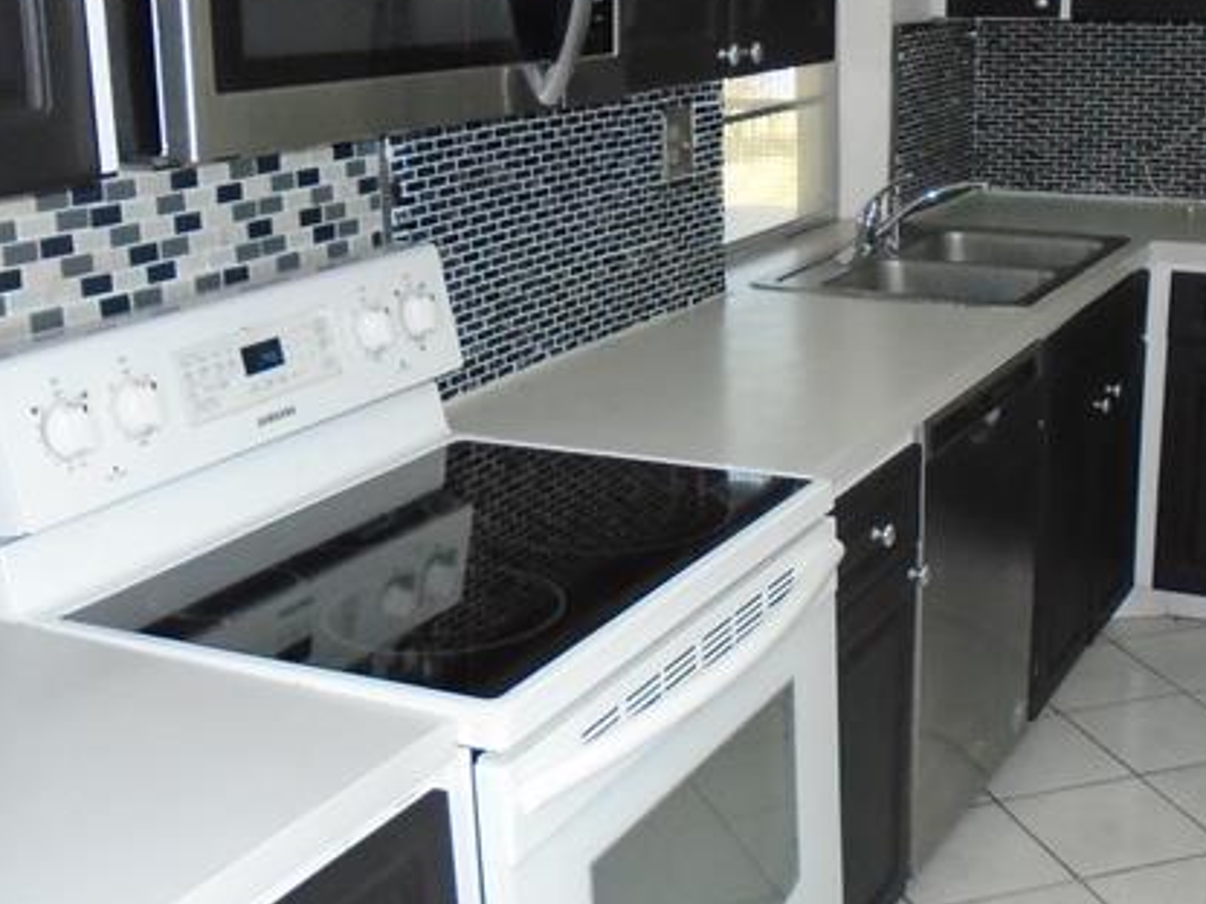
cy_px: 455
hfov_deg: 38.0
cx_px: 736
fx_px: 1742
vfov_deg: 29.1
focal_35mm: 50
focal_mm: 4.6
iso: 400
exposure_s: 1/60
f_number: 3.2
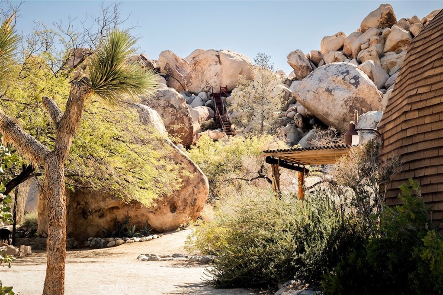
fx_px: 615
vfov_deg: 27.0
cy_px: 148
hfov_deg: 39.6
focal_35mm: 50
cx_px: 222
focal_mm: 50
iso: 64
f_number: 10
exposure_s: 1/125
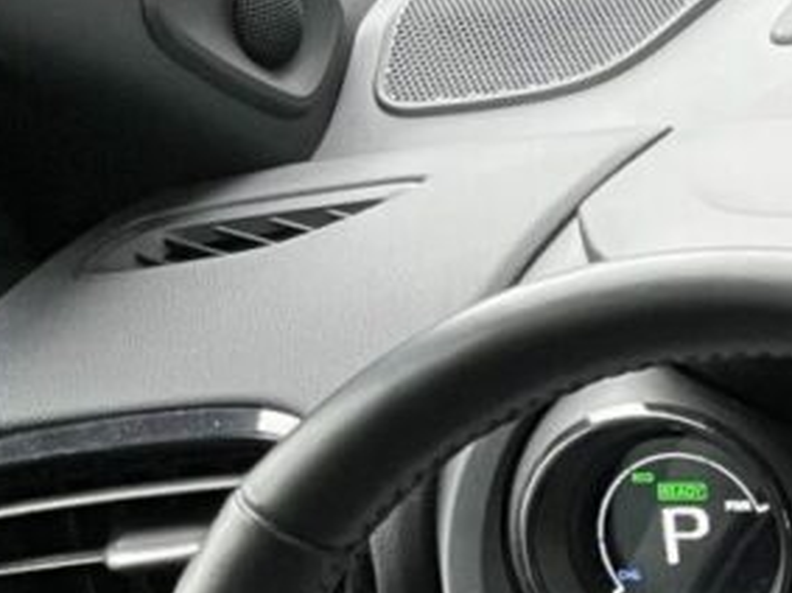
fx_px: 3225
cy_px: 979
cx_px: 1799
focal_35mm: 141
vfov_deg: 10.1
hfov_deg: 11.8
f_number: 1.6
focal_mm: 5.1
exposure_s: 1/50
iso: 200
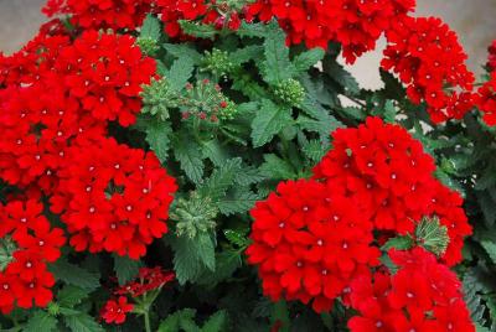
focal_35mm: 51
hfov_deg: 38.8
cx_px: 248
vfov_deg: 26.6
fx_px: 704
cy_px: 166
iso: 160
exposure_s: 1/60
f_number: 8
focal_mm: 34
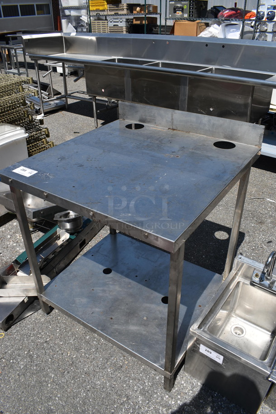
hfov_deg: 48.0
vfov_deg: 67.3
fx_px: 310
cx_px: 138
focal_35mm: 27
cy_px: 207
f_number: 9
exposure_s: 1/320
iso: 100
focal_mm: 18
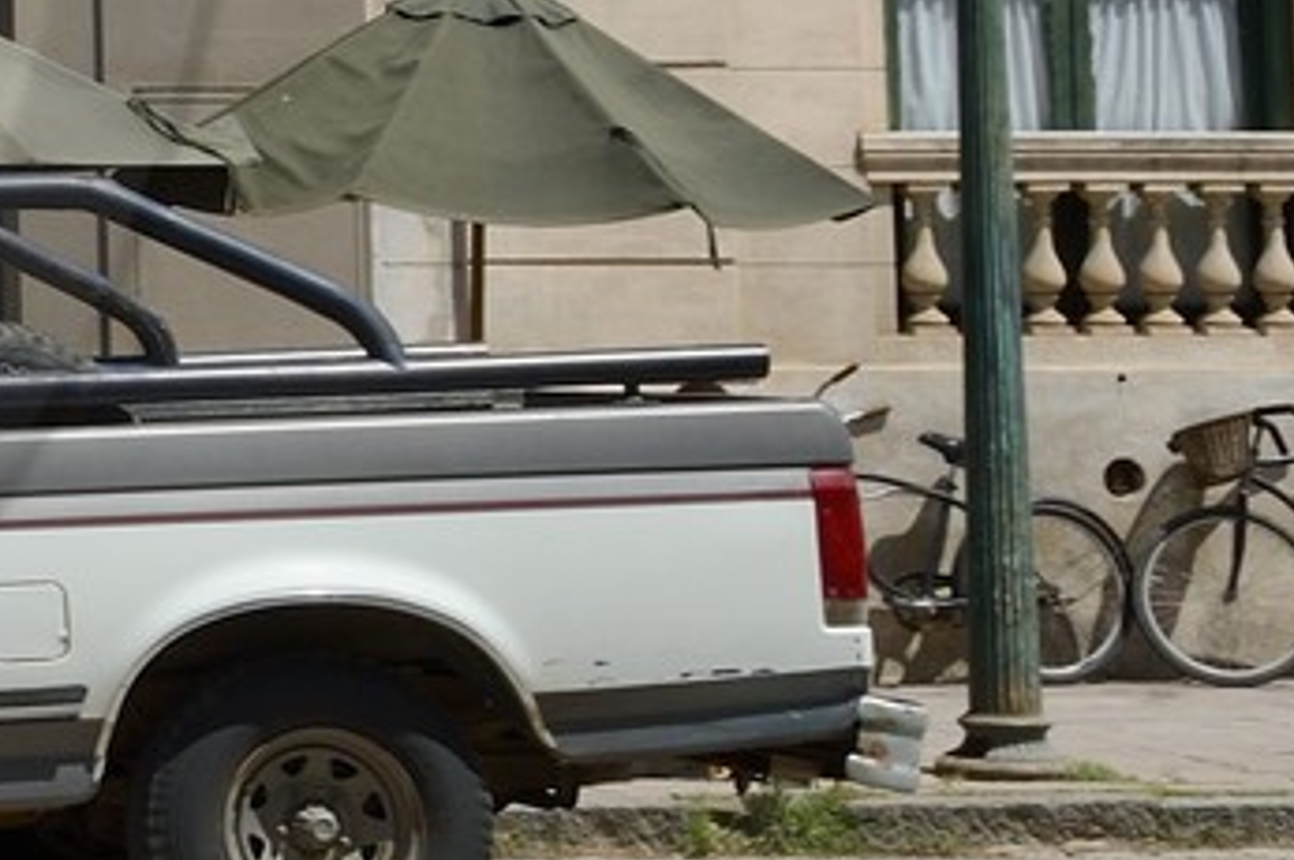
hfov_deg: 12.3
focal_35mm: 148
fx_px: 5315
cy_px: -340
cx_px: -1313
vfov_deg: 9.1
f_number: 13
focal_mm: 32
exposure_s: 1/250
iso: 200
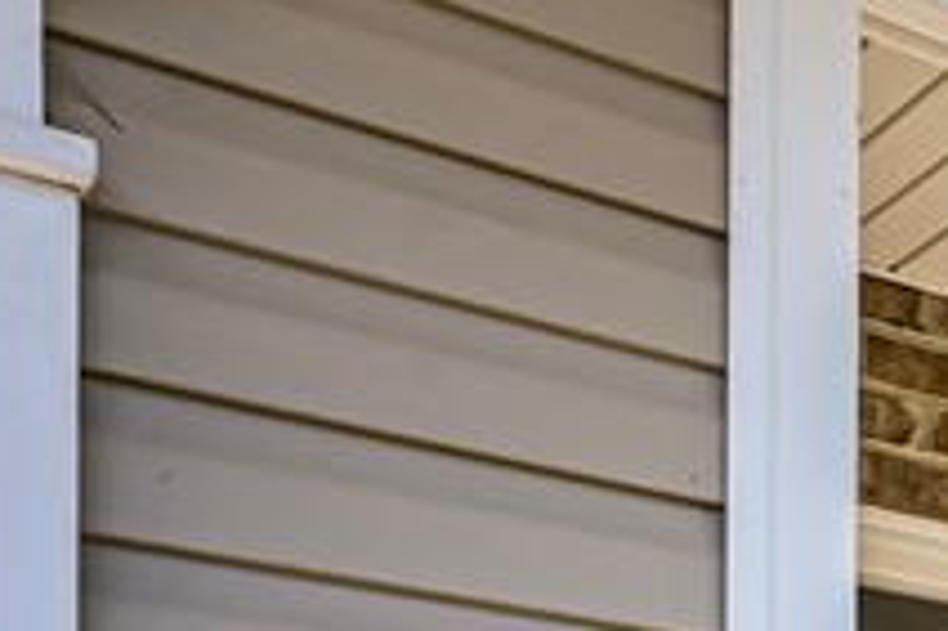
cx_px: 2153
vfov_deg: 14.7
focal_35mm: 80
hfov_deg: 15.9
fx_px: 2094
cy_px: 1184
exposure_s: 1/100
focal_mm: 15.5
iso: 100
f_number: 9
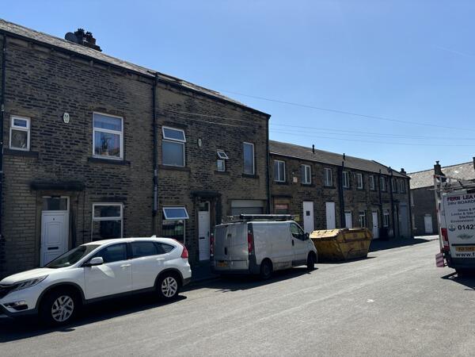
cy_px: 178
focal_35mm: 26
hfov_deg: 67.3
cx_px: 238
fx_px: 357
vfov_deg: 53.1
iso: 50
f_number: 1.6
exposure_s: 1/3205
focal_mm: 5.96
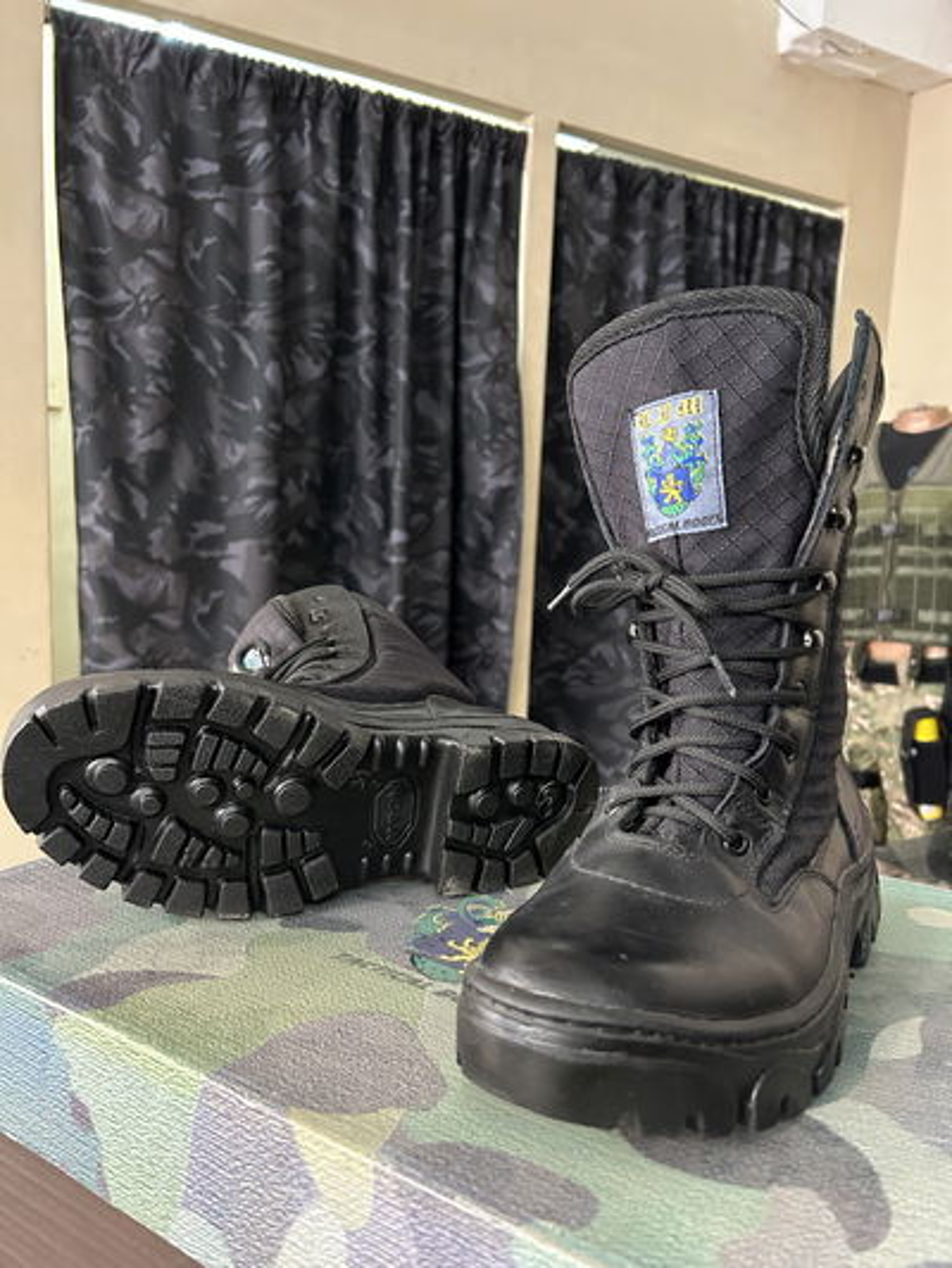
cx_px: 476
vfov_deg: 67.3
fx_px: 953
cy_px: 634
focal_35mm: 26
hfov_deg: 53.1
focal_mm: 5.7
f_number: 1.5
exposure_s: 1/33
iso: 500
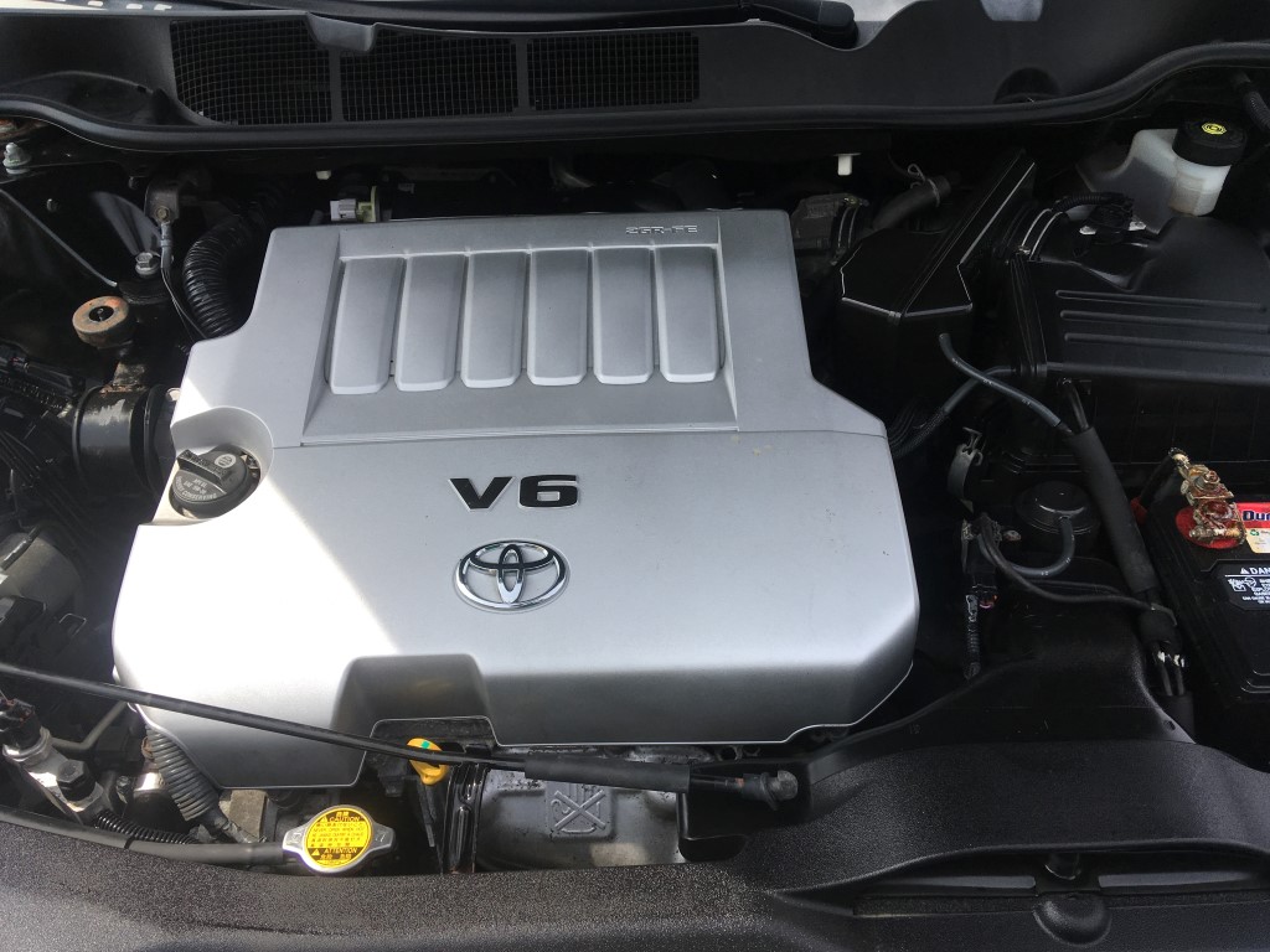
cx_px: 635
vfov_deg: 48.2
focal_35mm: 29
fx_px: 1064
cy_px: 476
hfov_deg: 61.7
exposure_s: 1/712
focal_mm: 4.15
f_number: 2.2
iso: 25
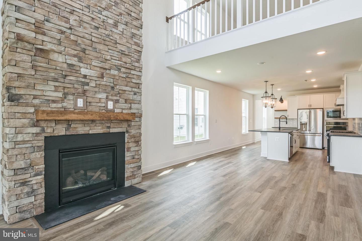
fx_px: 171
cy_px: 120
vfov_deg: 70.4
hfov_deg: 93.3
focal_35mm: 17
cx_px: 181
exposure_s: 1/25
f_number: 10
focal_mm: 17
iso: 320
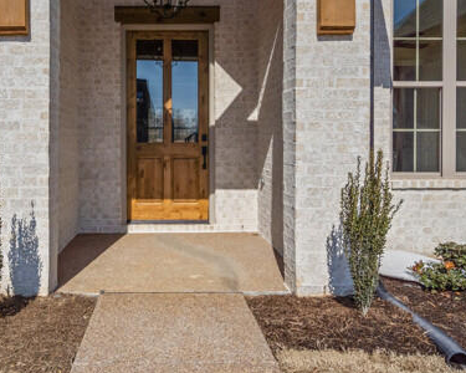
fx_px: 455
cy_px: 148
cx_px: 169
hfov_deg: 53.5
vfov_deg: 44.3
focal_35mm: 33
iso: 1000
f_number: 9
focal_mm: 22
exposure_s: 1/6400
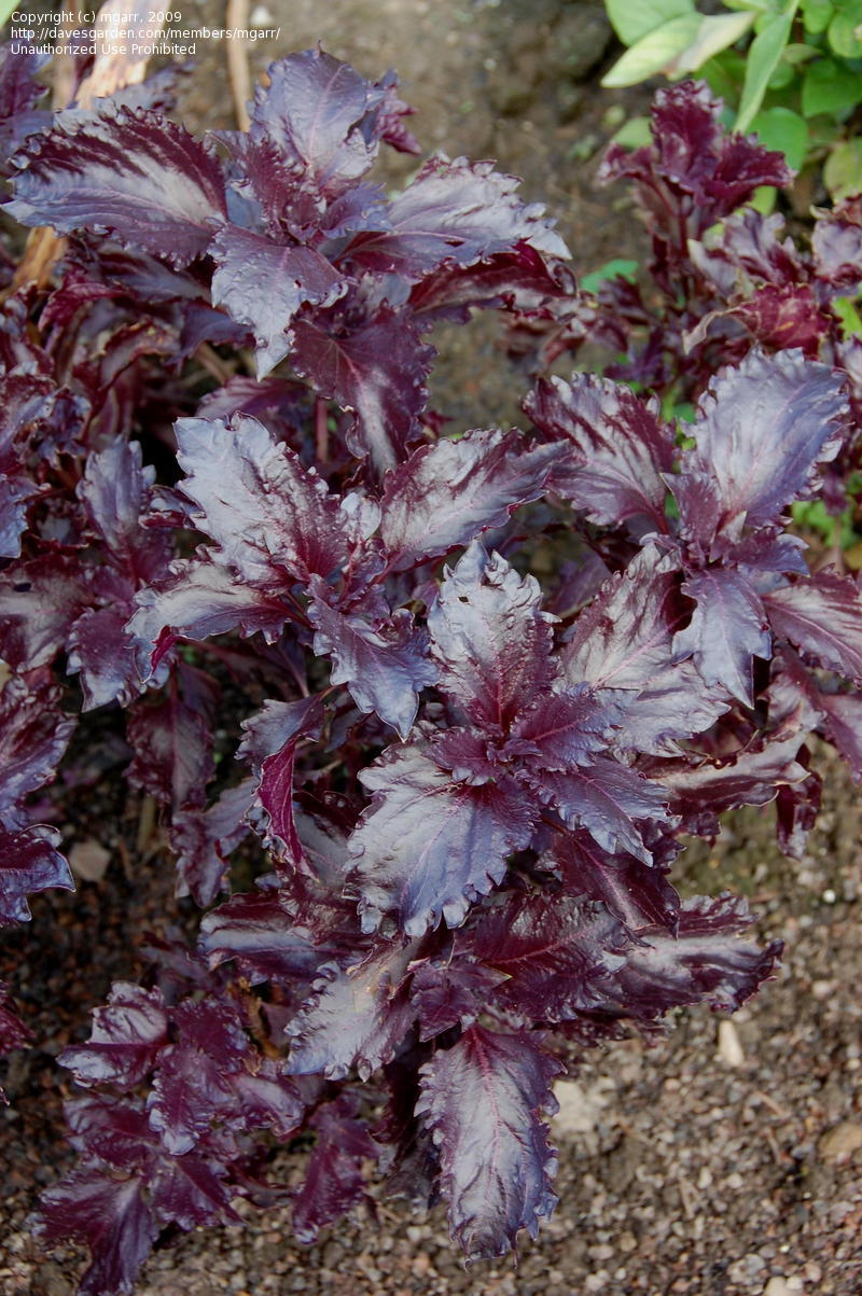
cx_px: 431
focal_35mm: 82
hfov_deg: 16.5
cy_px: 648
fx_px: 2968
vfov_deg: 24.6
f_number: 7.1
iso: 400
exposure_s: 1/60
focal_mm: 55
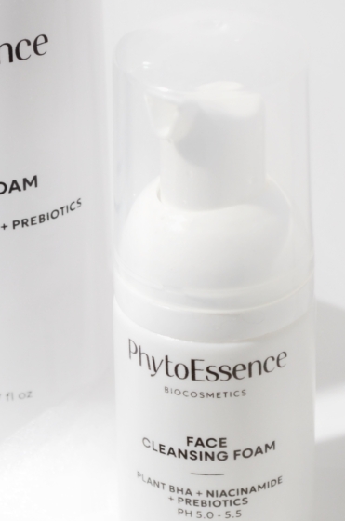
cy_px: 199
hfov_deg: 6.1
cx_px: 78
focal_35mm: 222
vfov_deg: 9.3
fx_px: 3210
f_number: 5.6
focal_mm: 55
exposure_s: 1/1600
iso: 640
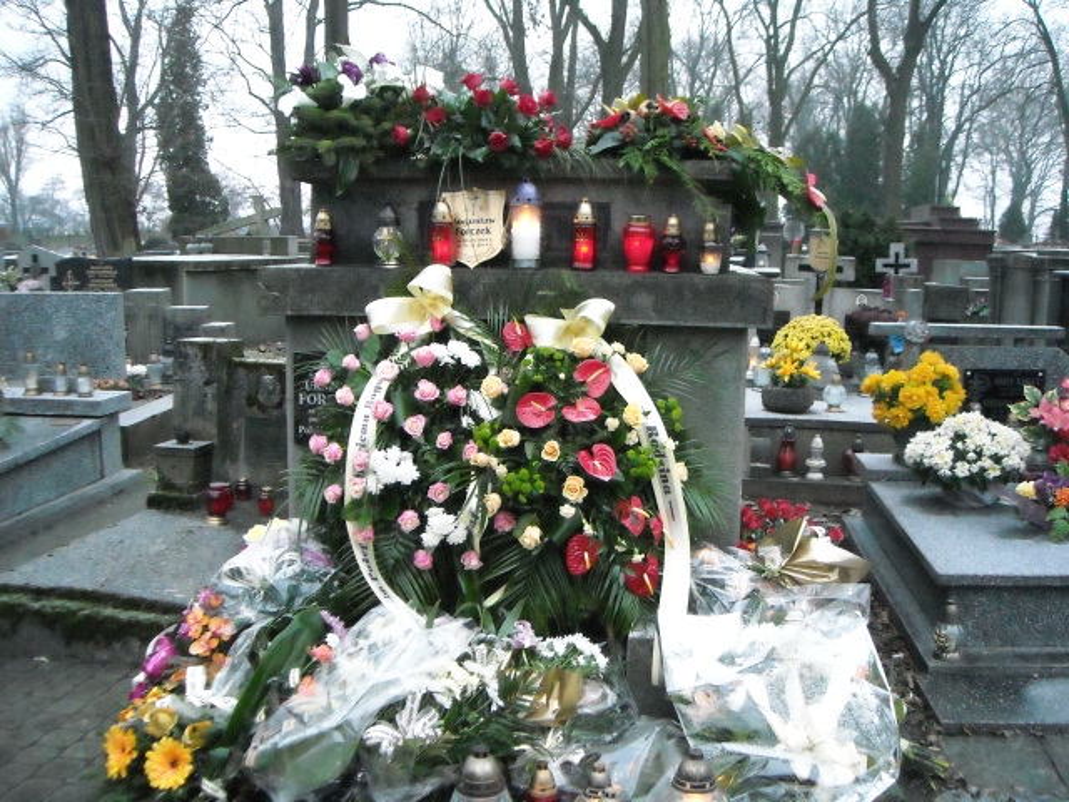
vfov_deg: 40.7
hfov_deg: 52.6
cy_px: 401
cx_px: 534
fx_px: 1081
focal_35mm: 35
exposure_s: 1/80
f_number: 2.8
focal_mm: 5.7
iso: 800
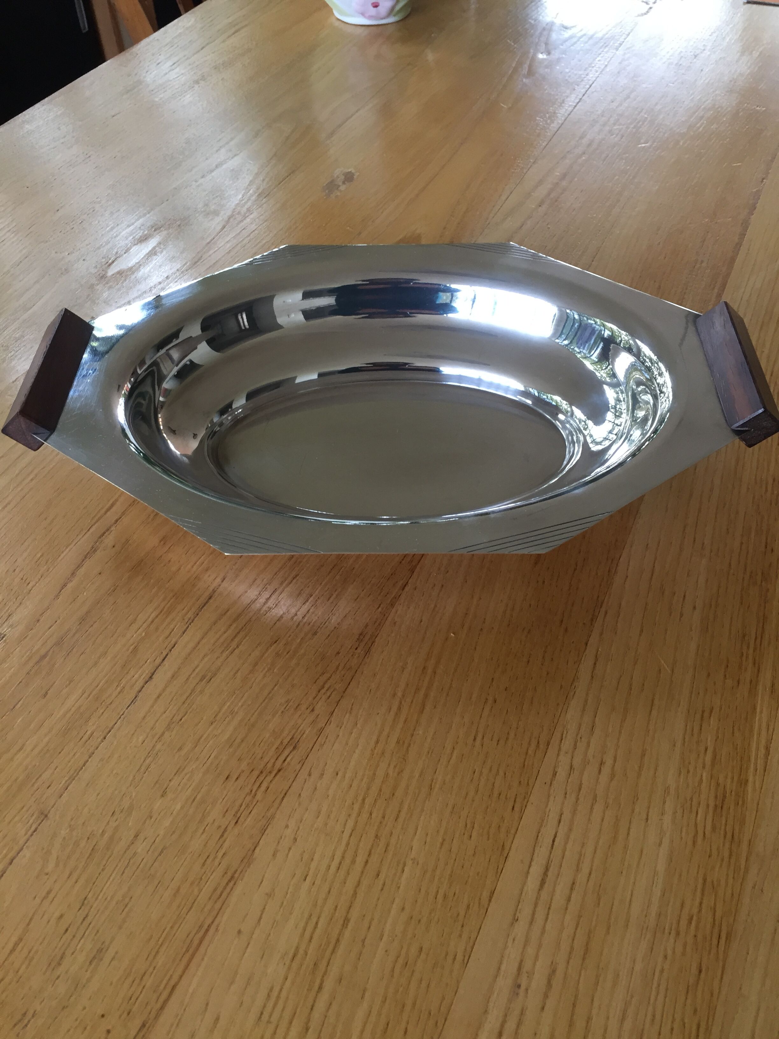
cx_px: 390
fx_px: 870
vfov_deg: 61.7
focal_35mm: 29
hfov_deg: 48.2
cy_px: 520
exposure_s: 1/33
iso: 100
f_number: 2.2
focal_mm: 4.15
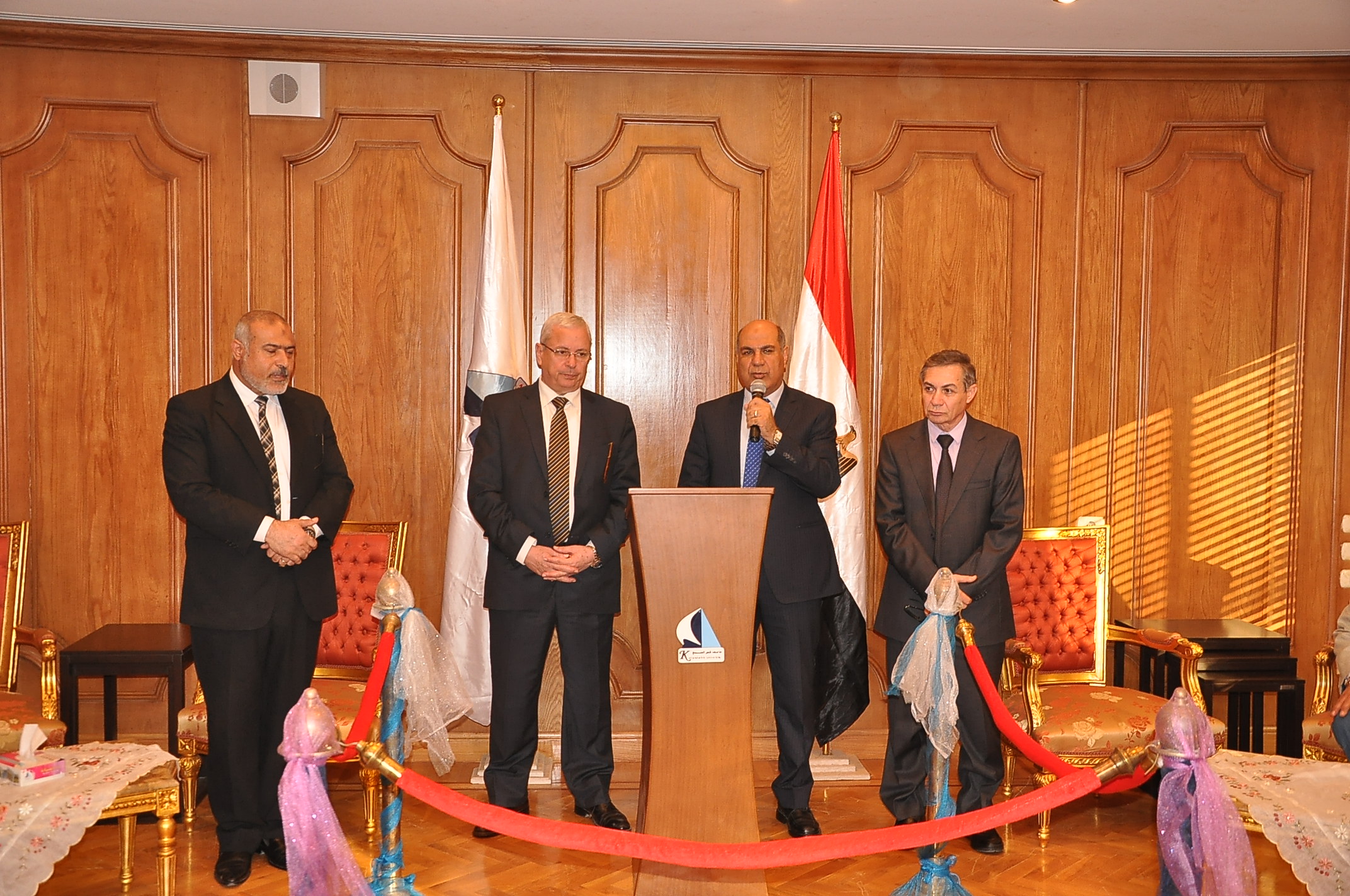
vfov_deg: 35.4
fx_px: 1405
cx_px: 675
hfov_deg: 51.3
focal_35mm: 38
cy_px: 448
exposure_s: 1/60
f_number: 5
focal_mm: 25
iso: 1000
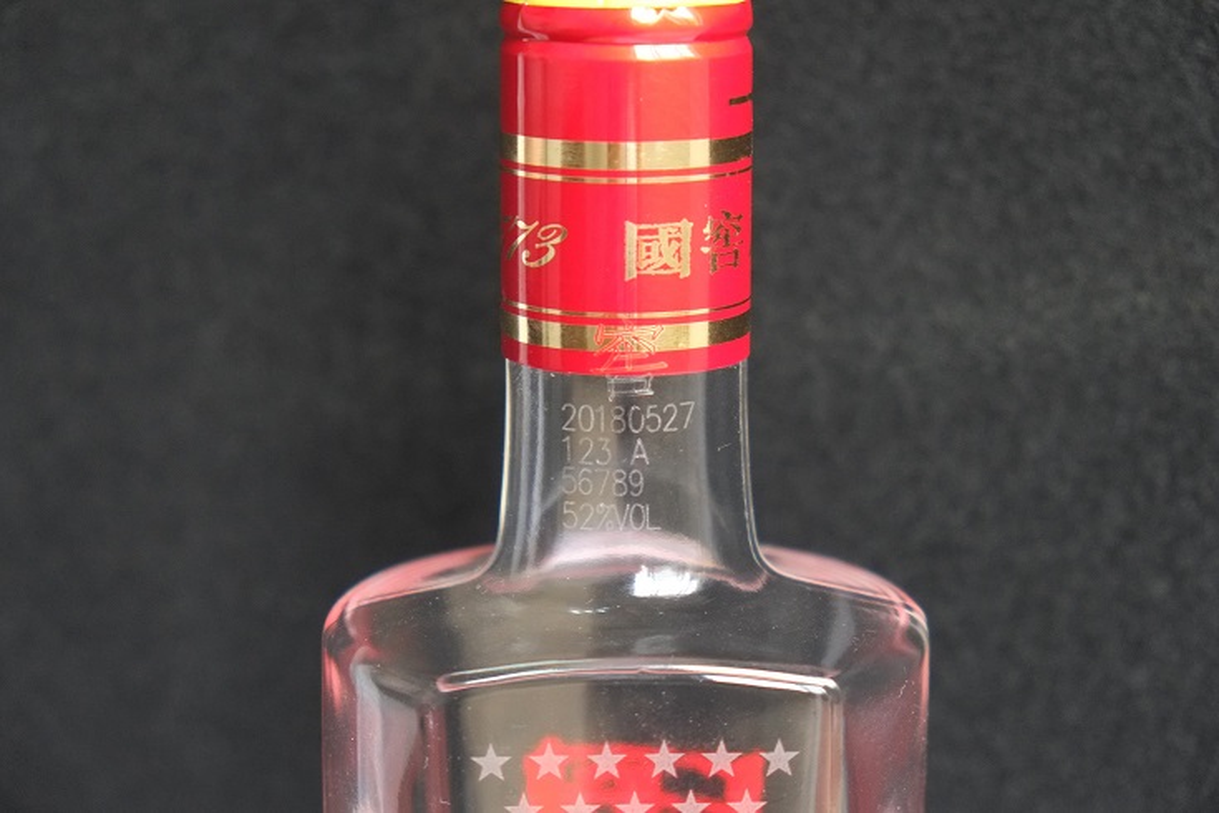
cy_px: 406
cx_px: 610
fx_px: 2810
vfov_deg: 16.5
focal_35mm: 83
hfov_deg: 24.5
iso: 3200
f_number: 4.5
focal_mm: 55
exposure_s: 1/85
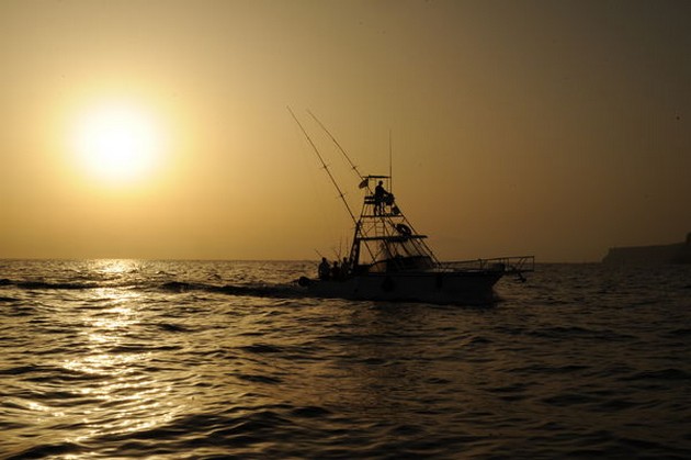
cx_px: 346
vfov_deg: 28.0
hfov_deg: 41.1
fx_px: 921
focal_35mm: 48
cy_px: 230
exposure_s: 1/250
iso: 200
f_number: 29
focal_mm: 48
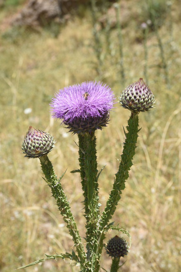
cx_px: 90
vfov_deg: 28.8
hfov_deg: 19.5
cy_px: 136
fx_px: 528
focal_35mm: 70
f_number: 10
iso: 100
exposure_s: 1/125
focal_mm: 70
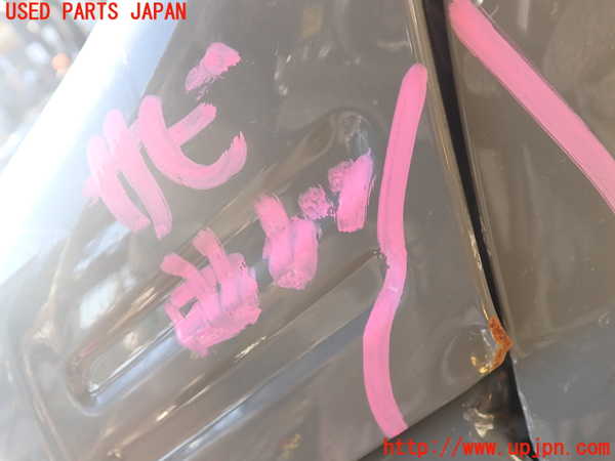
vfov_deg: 46.8
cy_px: 230
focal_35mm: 30
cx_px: 308
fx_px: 533
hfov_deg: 60.0
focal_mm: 5.4
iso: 100
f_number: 2.3
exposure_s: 1/100
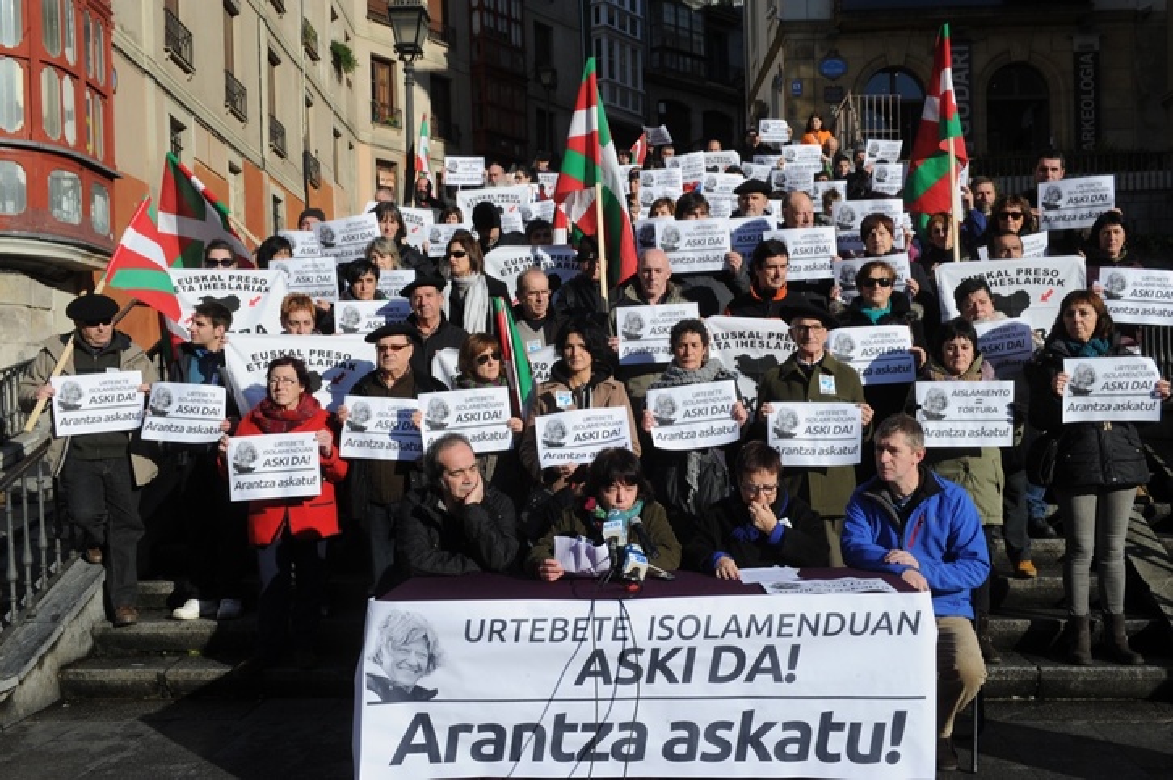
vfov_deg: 37.8
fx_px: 1140
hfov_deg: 54.5
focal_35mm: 35
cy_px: 390
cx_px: 586
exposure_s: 1/200
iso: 320
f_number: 18
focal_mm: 35
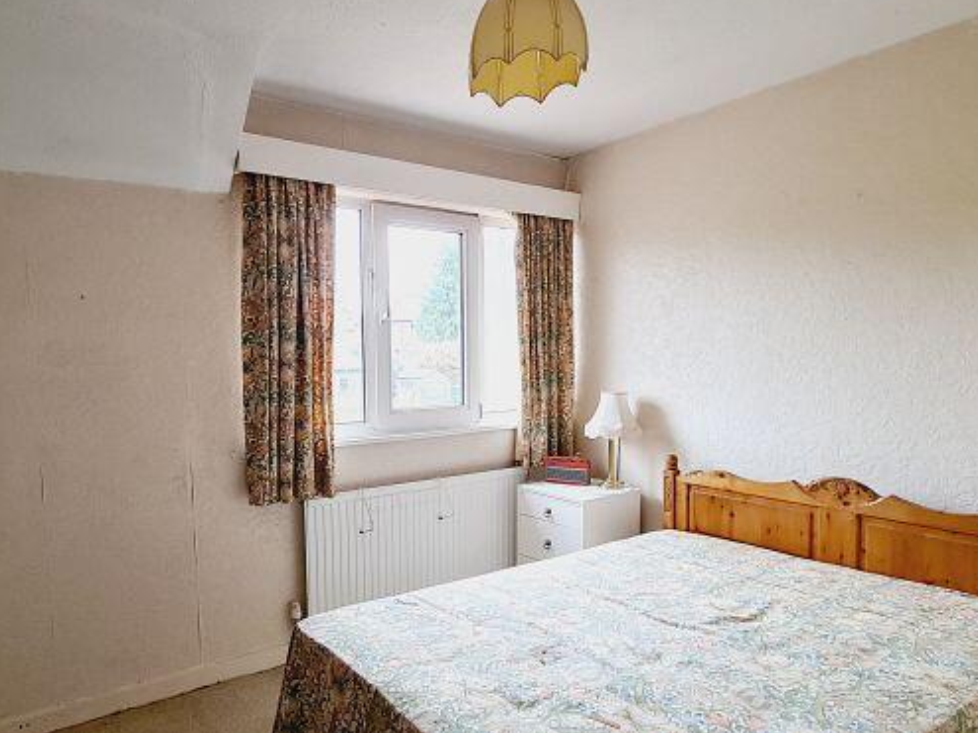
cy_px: 407
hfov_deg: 78.1
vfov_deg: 63.2
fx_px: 593
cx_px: 389
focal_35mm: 21
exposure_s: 1/50
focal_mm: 2.2
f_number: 2.2
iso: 250
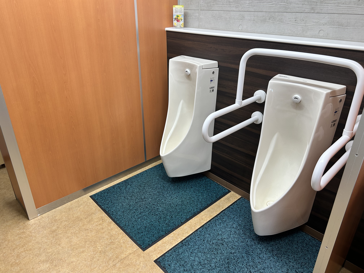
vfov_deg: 53.1
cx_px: 182
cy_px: 136
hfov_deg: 67.3
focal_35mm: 26
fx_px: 273
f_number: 1.5
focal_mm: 5.7
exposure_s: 1/120
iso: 64
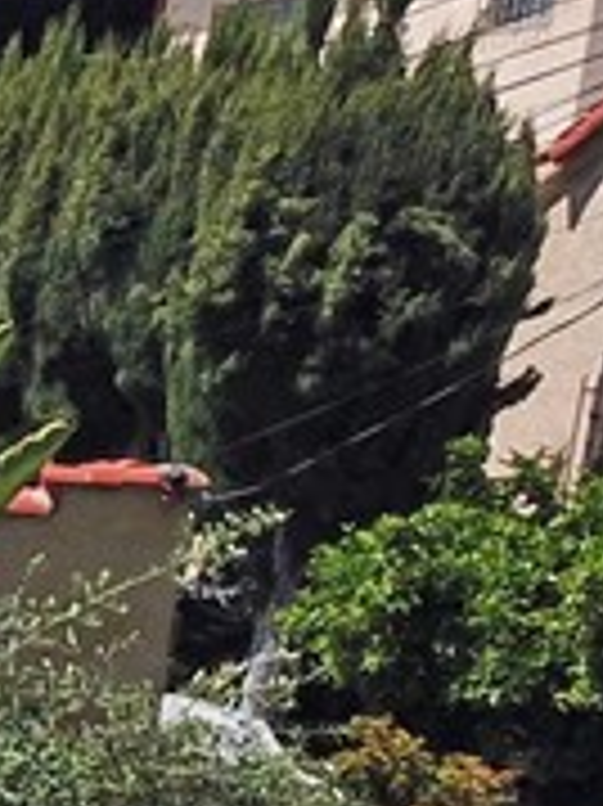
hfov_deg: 7.5
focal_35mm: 149
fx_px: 3465
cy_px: 1225
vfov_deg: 12.6
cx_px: -1678
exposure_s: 1/1661
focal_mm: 4.73
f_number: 2.2
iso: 100
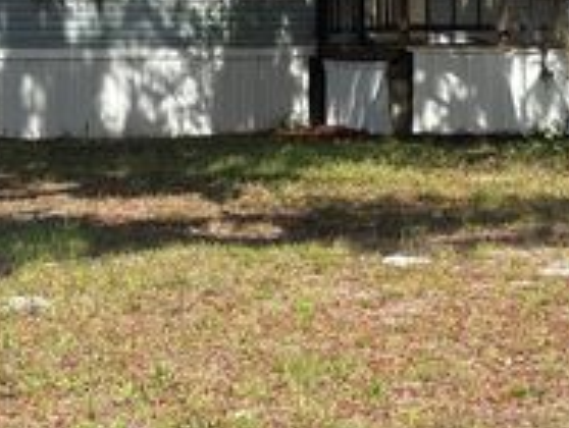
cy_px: -105
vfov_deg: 11.3
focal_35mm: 129
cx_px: 303
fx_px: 2123
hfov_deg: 15.3
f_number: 1.78
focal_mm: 6.86
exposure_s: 1/3257
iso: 80
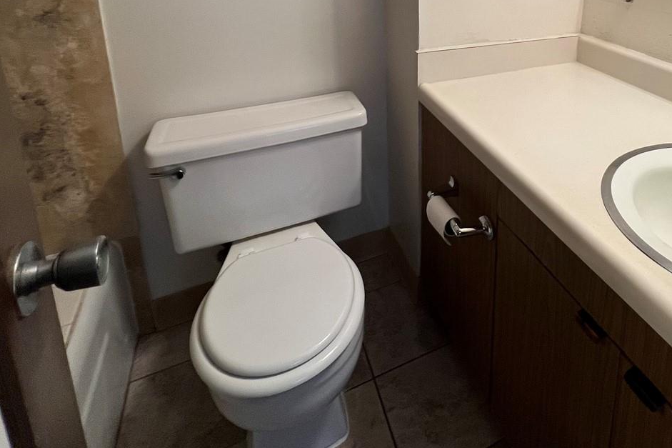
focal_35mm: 23
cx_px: 478
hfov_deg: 72.4
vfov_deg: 48.4
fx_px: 429
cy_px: 32
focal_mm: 1.57
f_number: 1.8
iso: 250
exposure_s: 1/120
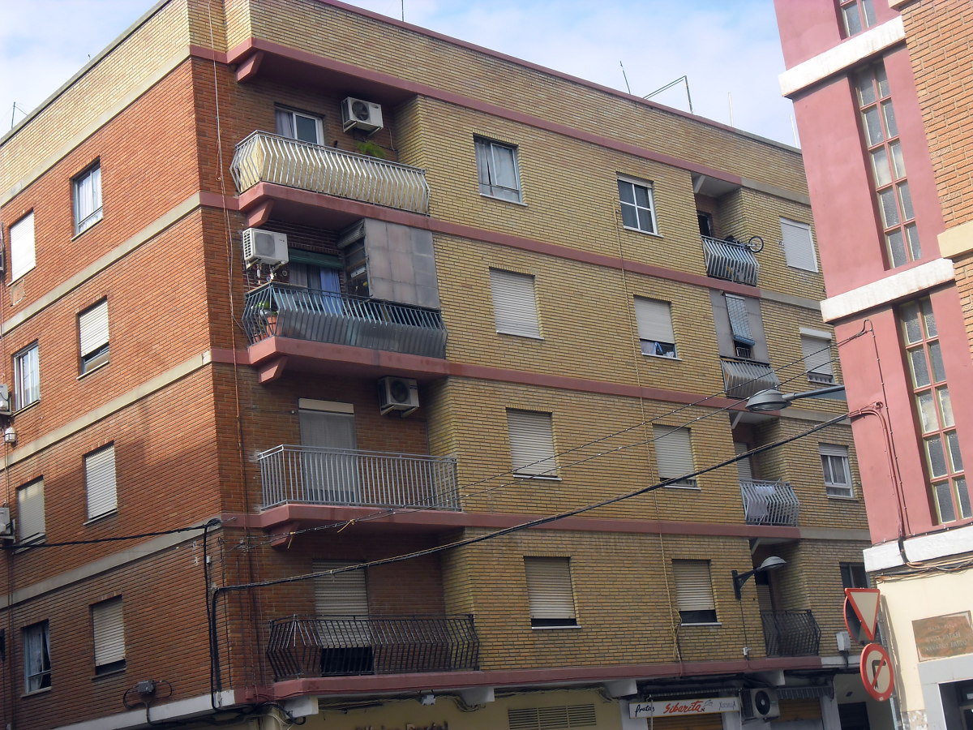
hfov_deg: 36.8
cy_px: 365
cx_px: 486
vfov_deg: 28.0
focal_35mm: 52
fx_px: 1462
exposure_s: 1/279
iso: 80
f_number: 5
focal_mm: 9.3
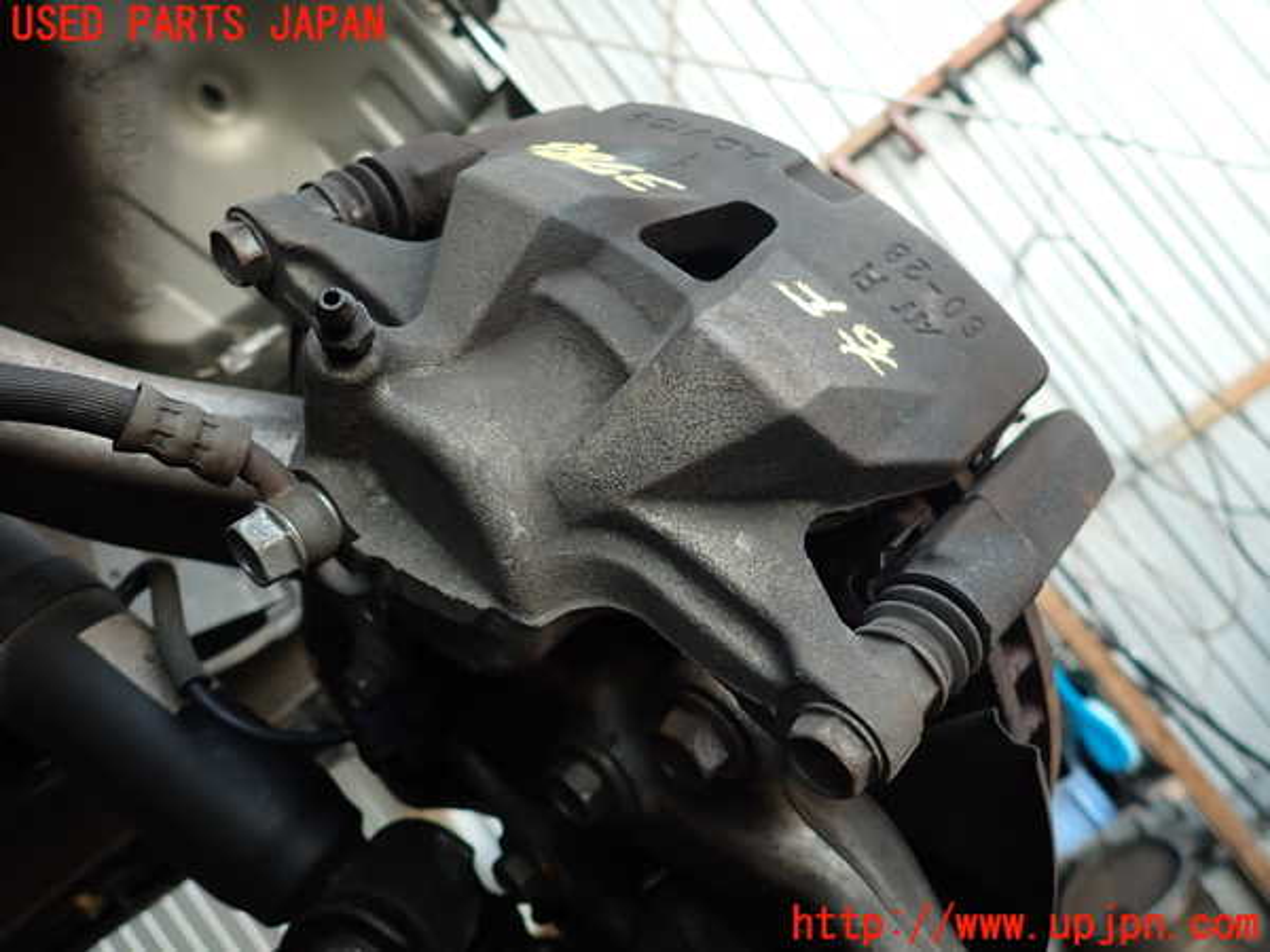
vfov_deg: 54.9
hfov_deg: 69.4
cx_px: 635
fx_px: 917
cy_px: 476
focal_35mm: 25
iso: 100
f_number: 2
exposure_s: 1/60
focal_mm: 4.5
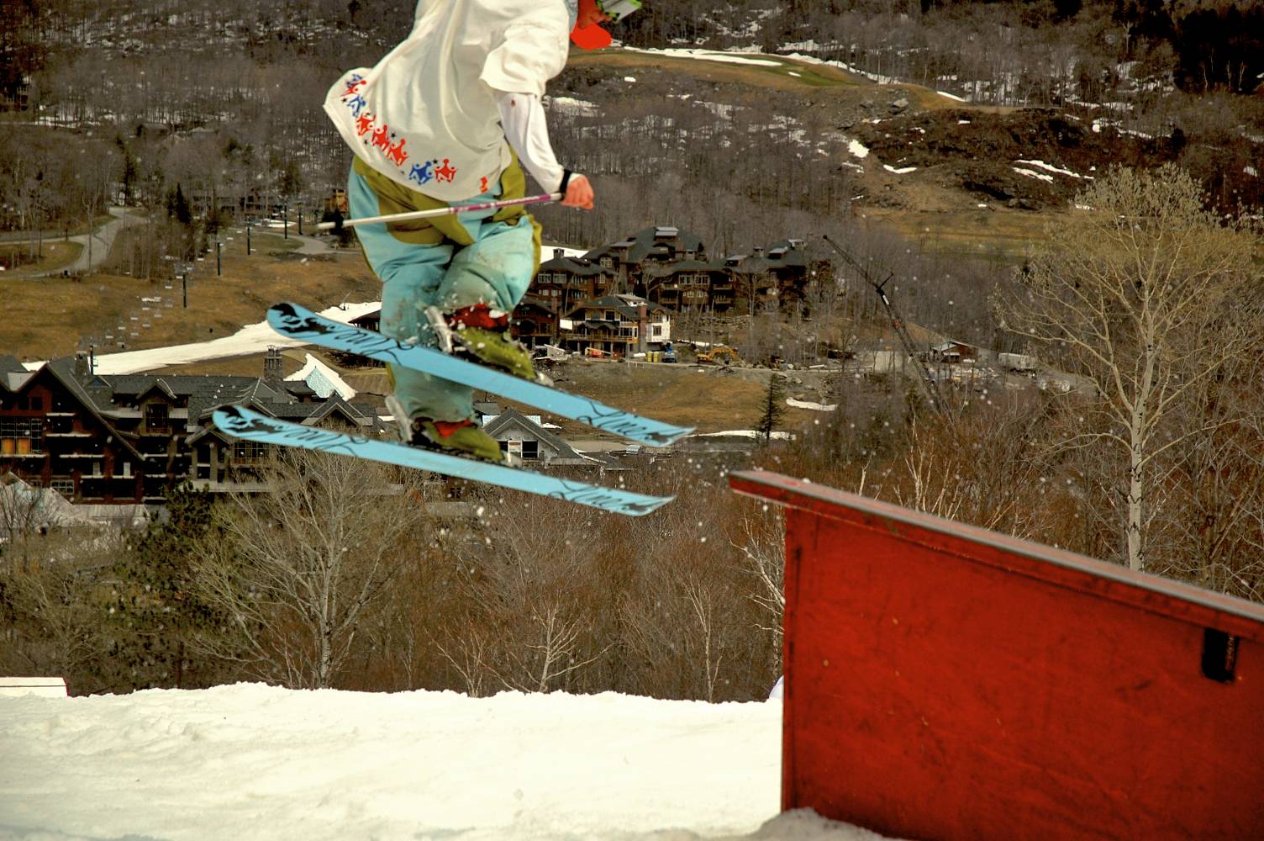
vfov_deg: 13.0
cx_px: 632
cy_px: 420
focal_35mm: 105
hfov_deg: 19.5
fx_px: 3683
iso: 200
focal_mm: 70
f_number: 4.5
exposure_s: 1/4000
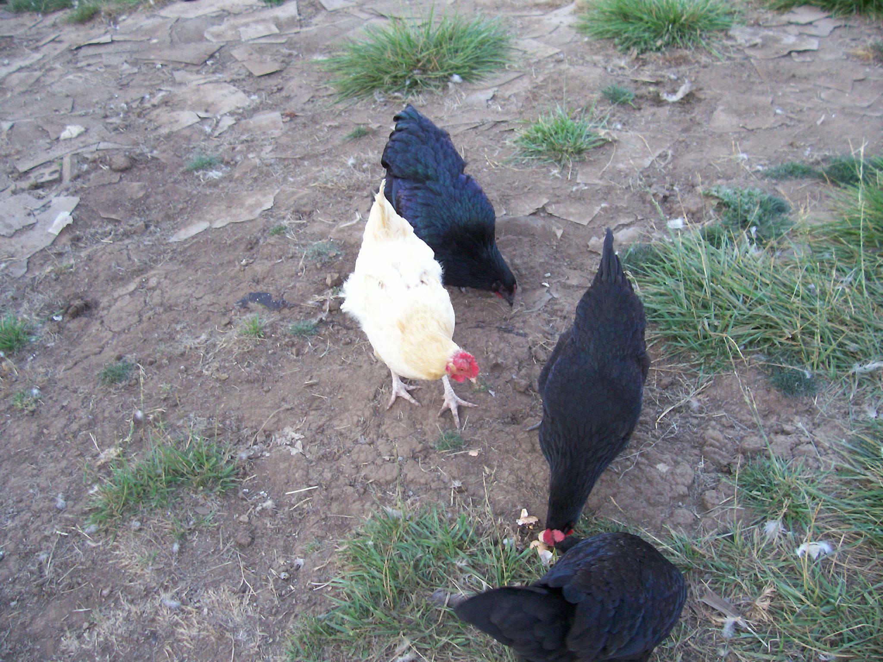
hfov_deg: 54.0
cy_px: 331
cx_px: 442
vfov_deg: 41.8
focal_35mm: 34
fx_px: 867
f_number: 2.7
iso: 80
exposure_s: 1/93.4
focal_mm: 5.6
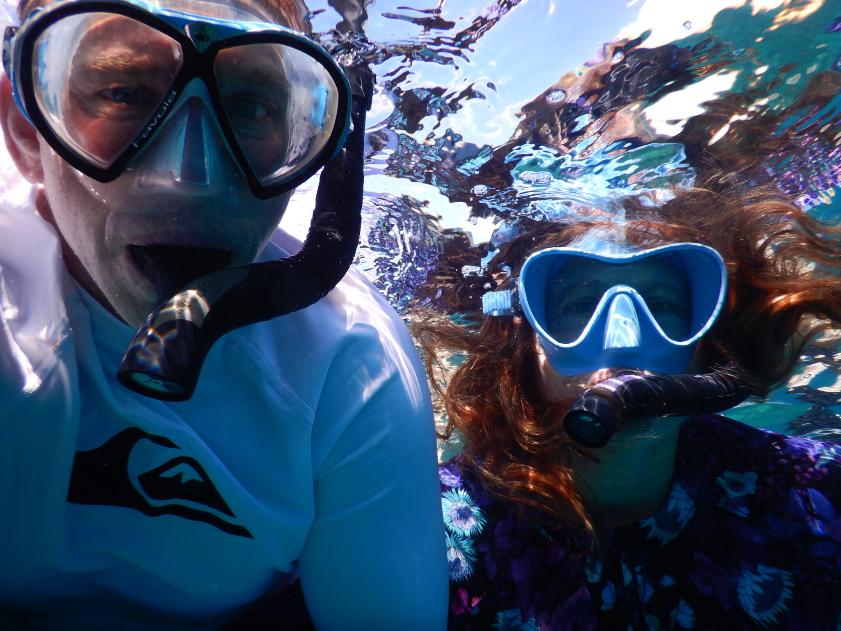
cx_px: 420
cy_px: 316
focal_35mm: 24
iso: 125
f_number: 2.8
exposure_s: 1/640
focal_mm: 4.3
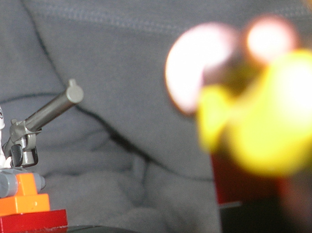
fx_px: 784
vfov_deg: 16.8
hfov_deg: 21.1
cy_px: 204
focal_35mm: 87
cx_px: -53
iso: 50
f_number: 2.8
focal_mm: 5.8
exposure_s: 1/60.1
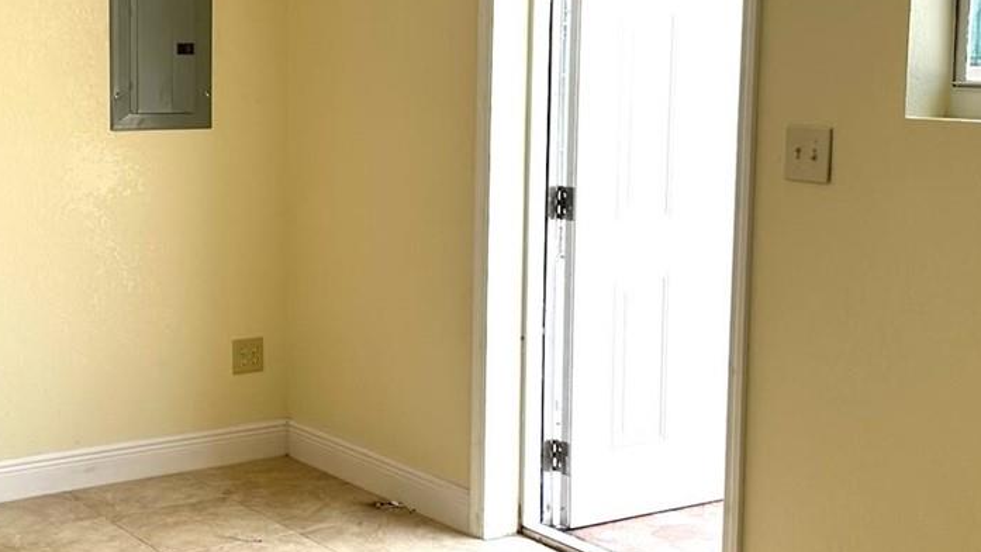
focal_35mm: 60
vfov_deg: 20.0
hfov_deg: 34.1
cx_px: 229
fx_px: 1561
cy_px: 242
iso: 80
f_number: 1.78
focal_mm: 6.86
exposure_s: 1/791
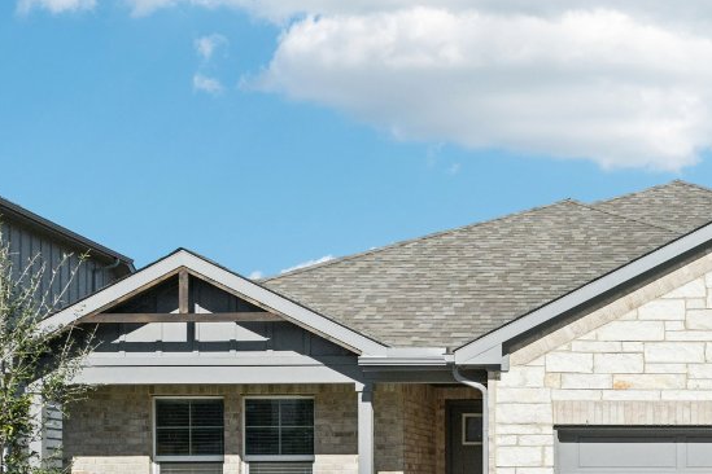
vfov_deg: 21.0
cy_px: 453
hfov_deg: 30.1
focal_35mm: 63
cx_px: 676
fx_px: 1246
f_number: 8
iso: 400
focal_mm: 20
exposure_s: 1/2000
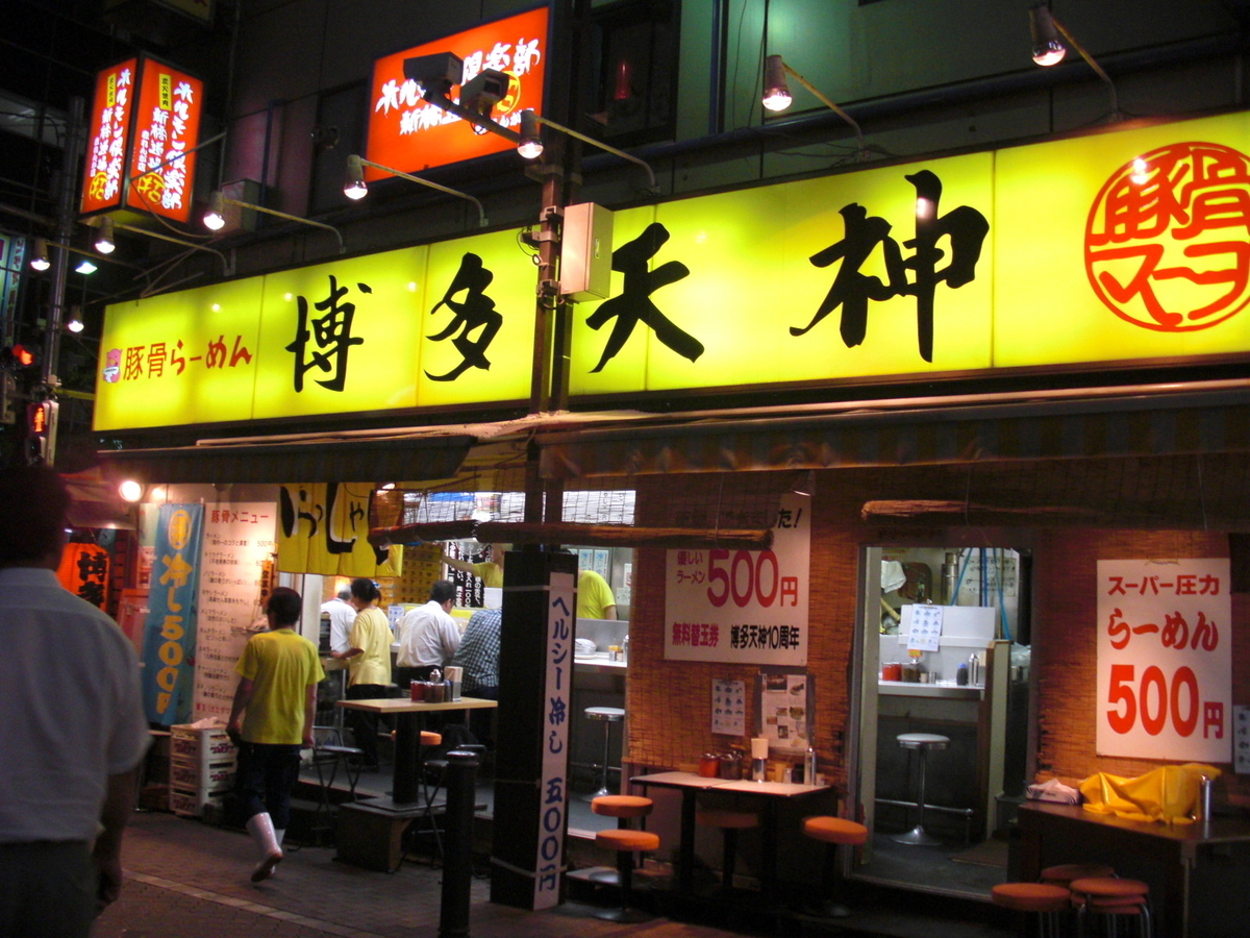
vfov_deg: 39.7
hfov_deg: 51.4
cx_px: 625
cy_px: 469
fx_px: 1300
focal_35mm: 36
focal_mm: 6.3
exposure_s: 1/60
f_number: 2.8
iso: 200
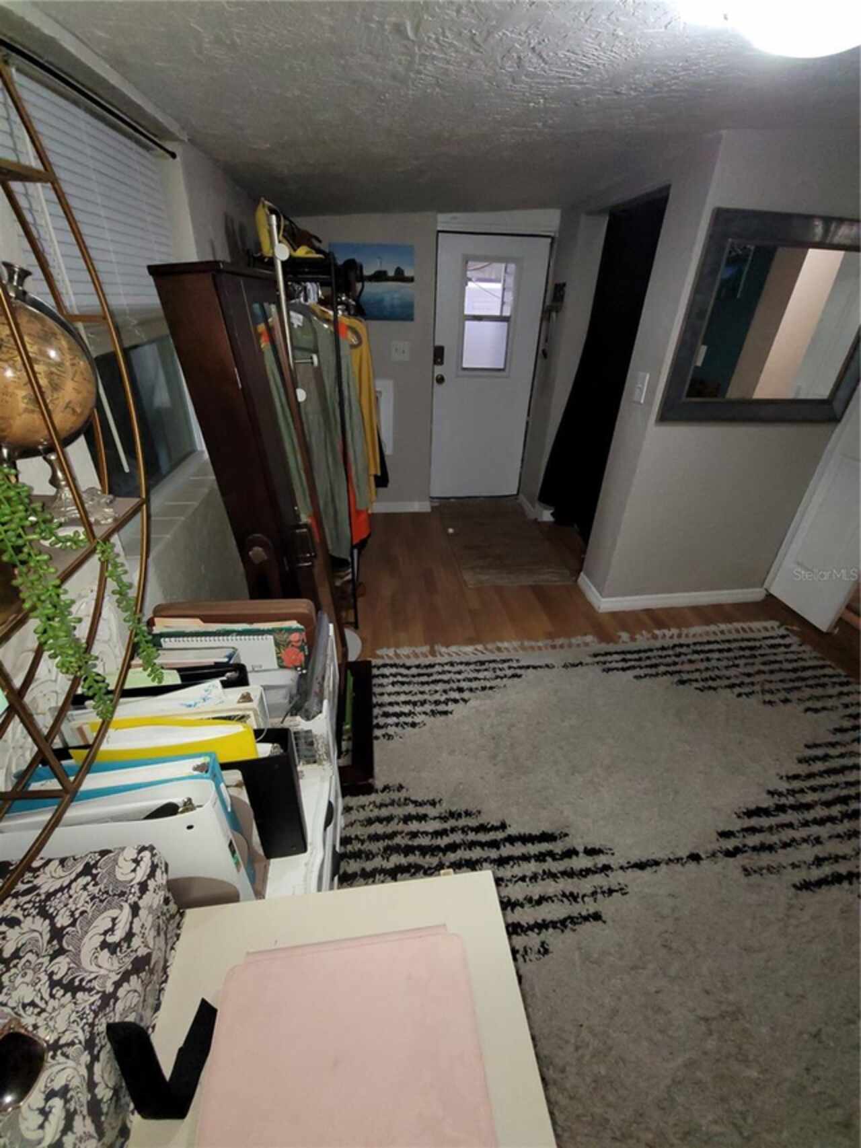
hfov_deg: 89.9
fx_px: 431
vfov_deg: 106.2
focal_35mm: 13
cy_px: 574
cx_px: 430
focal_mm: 2.2
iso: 400
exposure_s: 1/60
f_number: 2.2
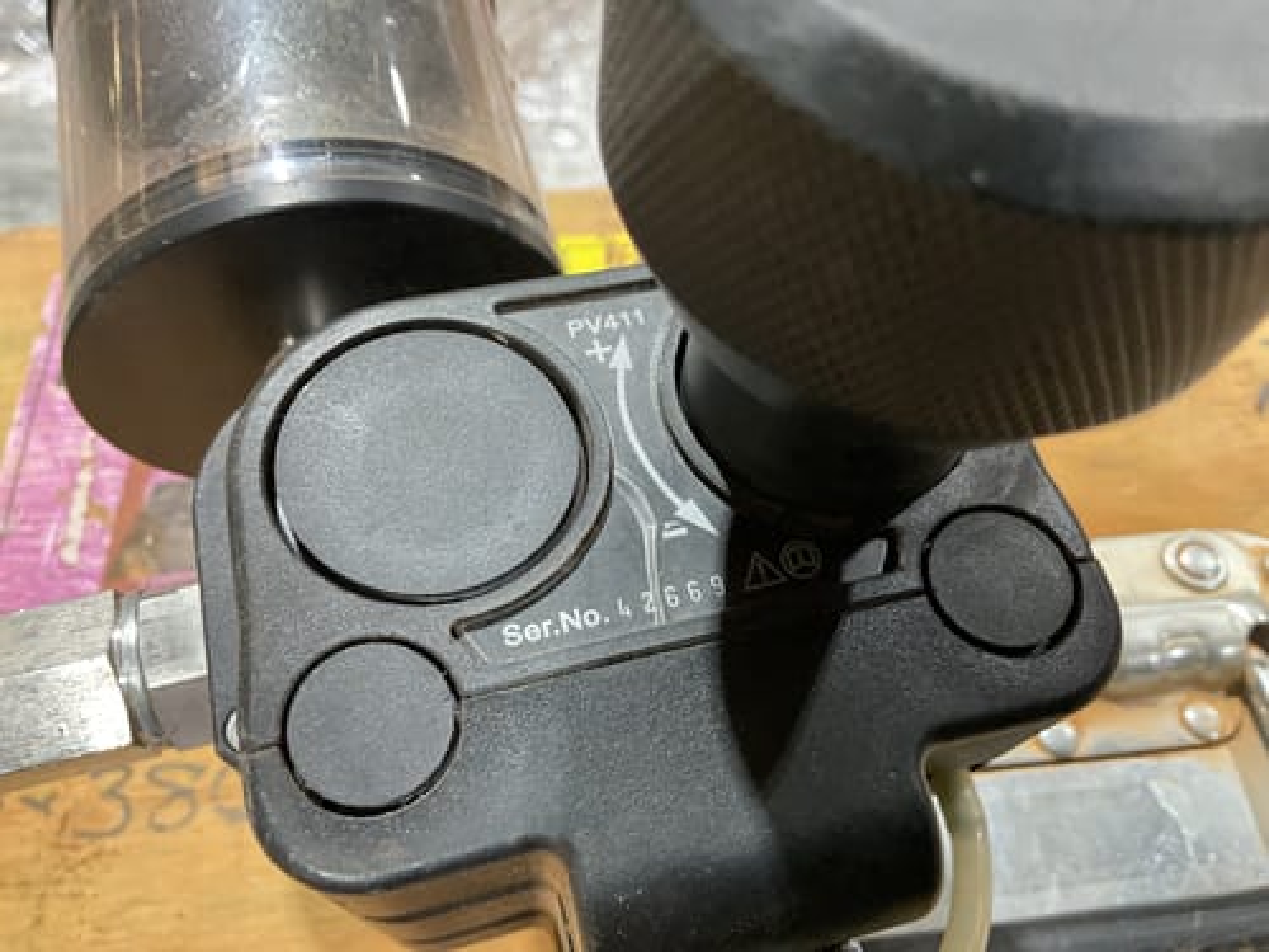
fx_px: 1063
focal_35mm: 29
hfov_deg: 61.7
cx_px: 634
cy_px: 476
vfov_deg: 48.2
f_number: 1.8
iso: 160
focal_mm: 3
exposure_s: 1/50
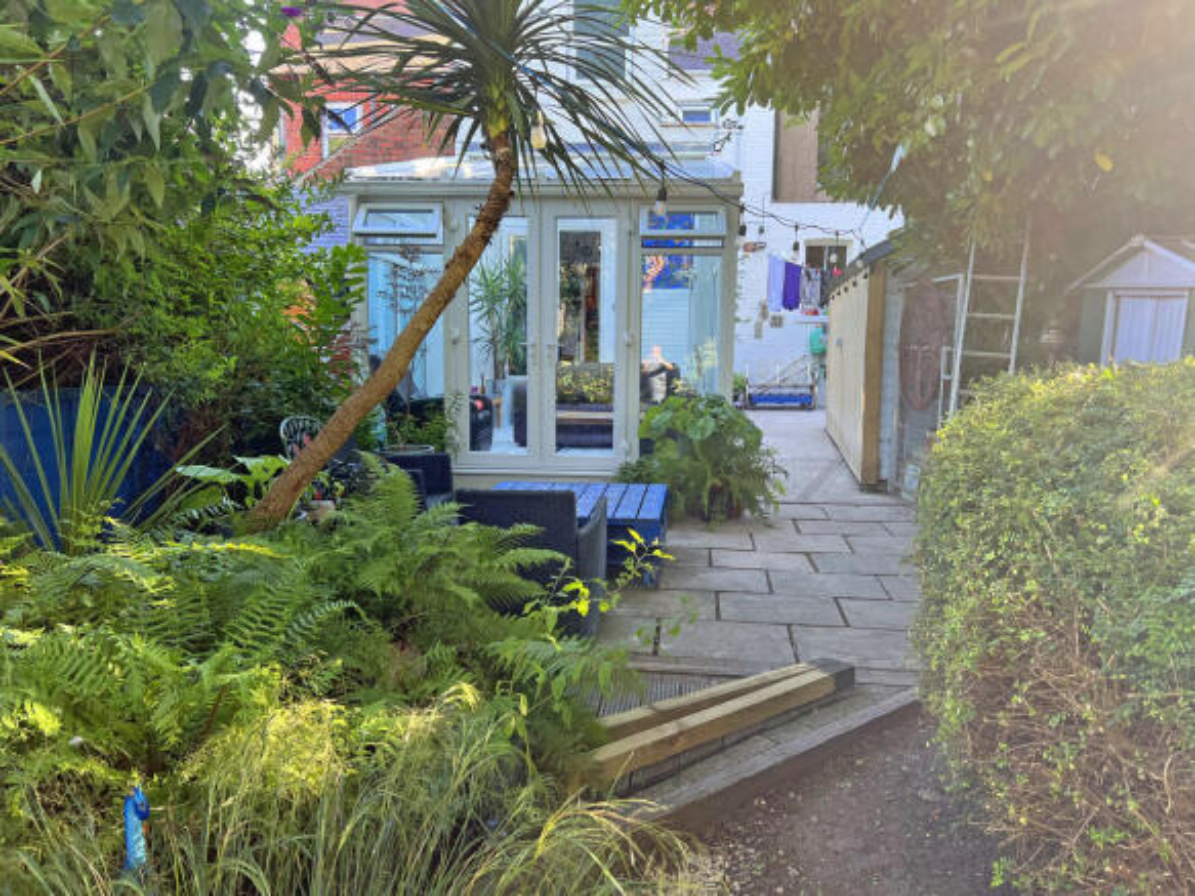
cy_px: 448
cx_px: 598
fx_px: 897
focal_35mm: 26
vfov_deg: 53.0
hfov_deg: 67.3
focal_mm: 5.7
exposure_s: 1/143
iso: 64
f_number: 1.5
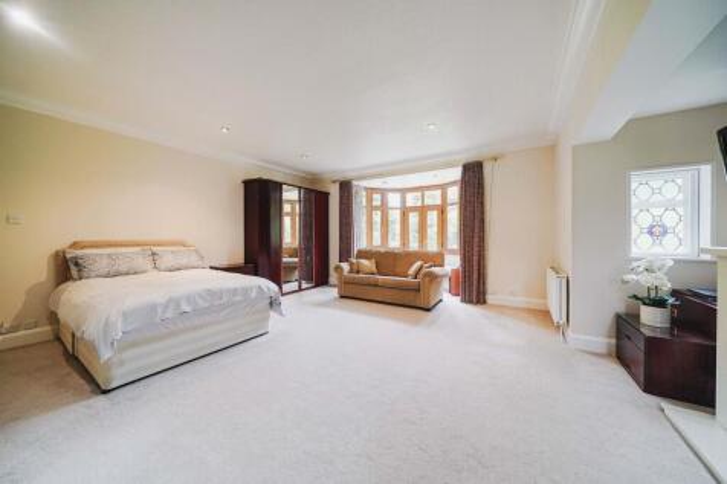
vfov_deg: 90.0
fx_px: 242
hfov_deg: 112.6
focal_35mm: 12
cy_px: 242
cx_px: 364
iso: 500
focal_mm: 12
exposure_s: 1/20
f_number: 4
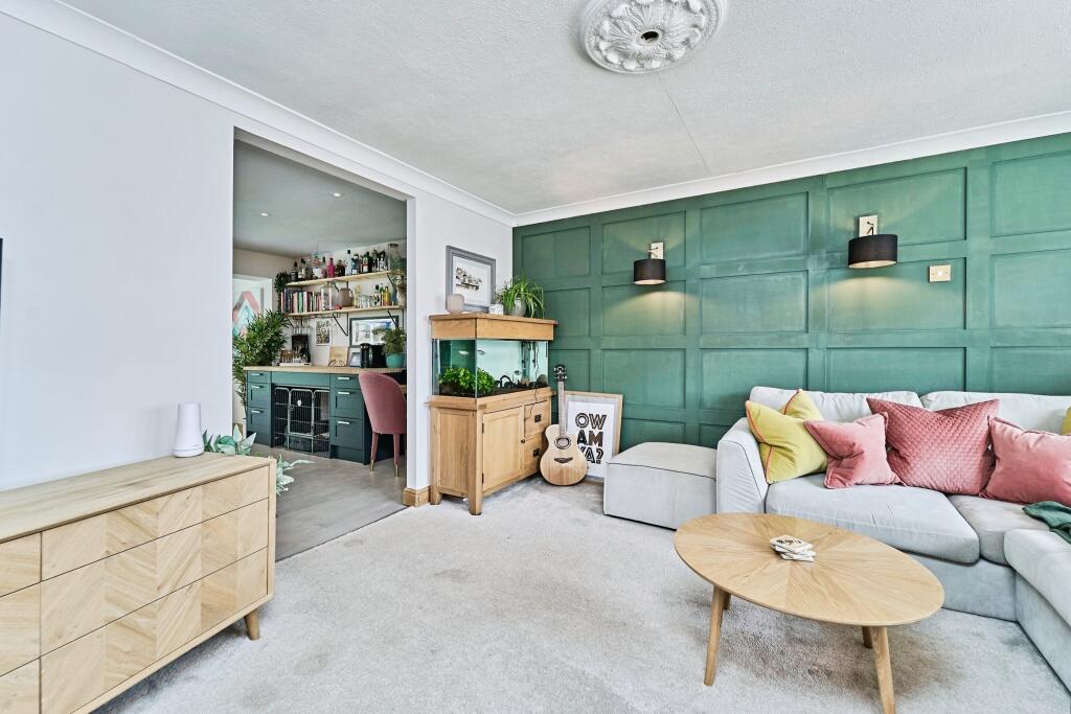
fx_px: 417
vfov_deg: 81.2
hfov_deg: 104.2
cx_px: 536
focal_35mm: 14
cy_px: 357
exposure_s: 1/15
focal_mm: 14
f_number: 8
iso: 400
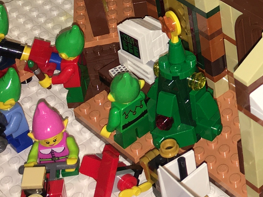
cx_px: 353
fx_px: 836
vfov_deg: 12.7
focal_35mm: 110
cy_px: -114
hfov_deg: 16.8
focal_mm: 4.15
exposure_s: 1/30
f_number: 2.2
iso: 32
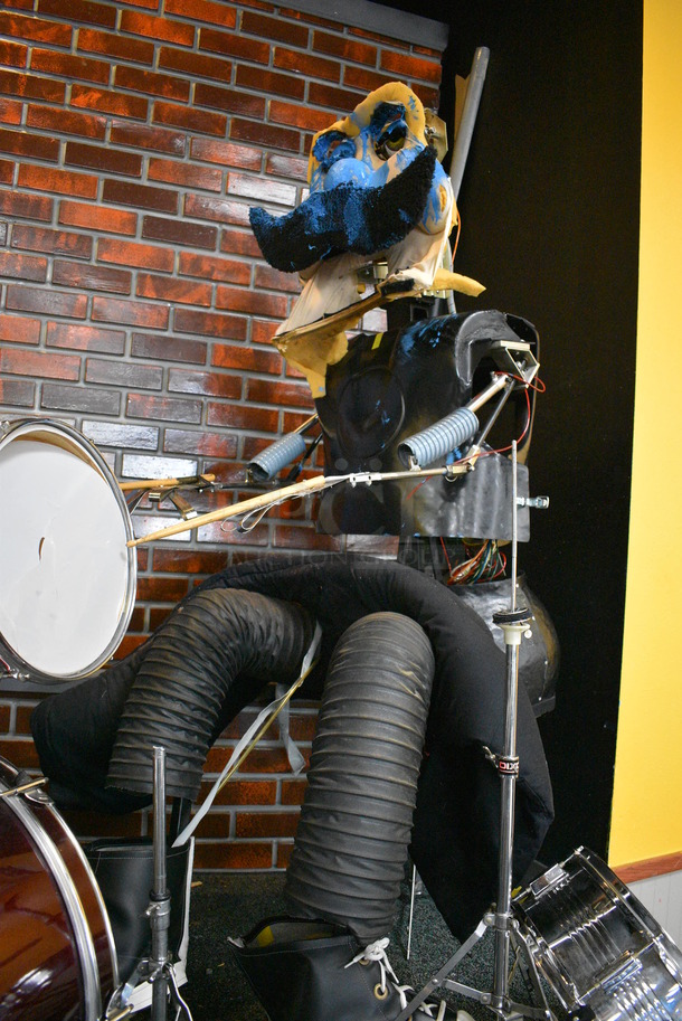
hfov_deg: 48.0
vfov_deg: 67.3
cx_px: 341
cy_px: 510
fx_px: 766
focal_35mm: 27
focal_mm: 18
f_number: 3.5
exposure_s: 1/125
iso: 5600
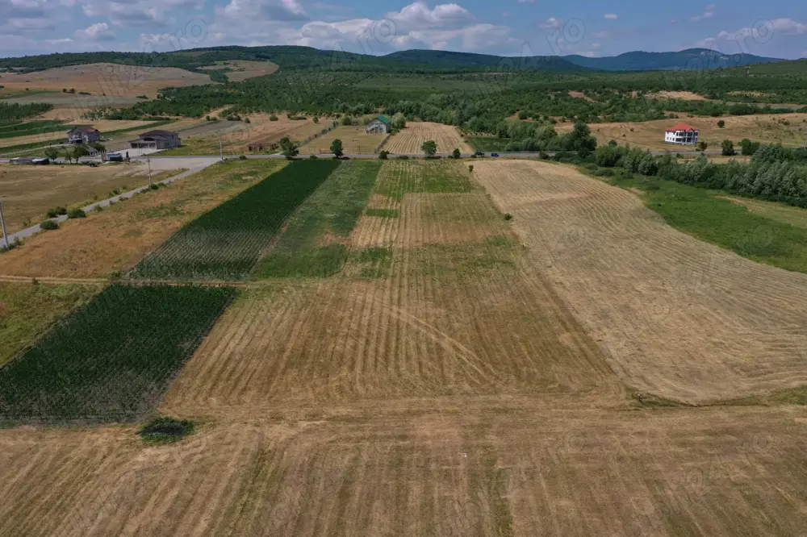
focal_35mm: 28
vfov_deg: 46.4
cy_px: 268
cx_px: 404
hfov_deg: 65.5
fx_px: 627
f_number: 5.6
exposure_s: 1/1000
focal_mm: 10.26
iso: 100
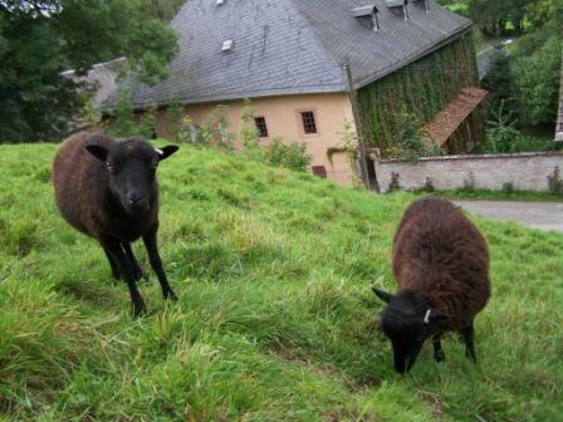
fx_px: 618
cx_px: 282
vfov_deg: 37.7
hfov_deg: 49.0
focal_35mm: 38
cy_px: 211
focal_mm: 6.3
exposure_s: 1/200
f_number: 2.8
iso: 64
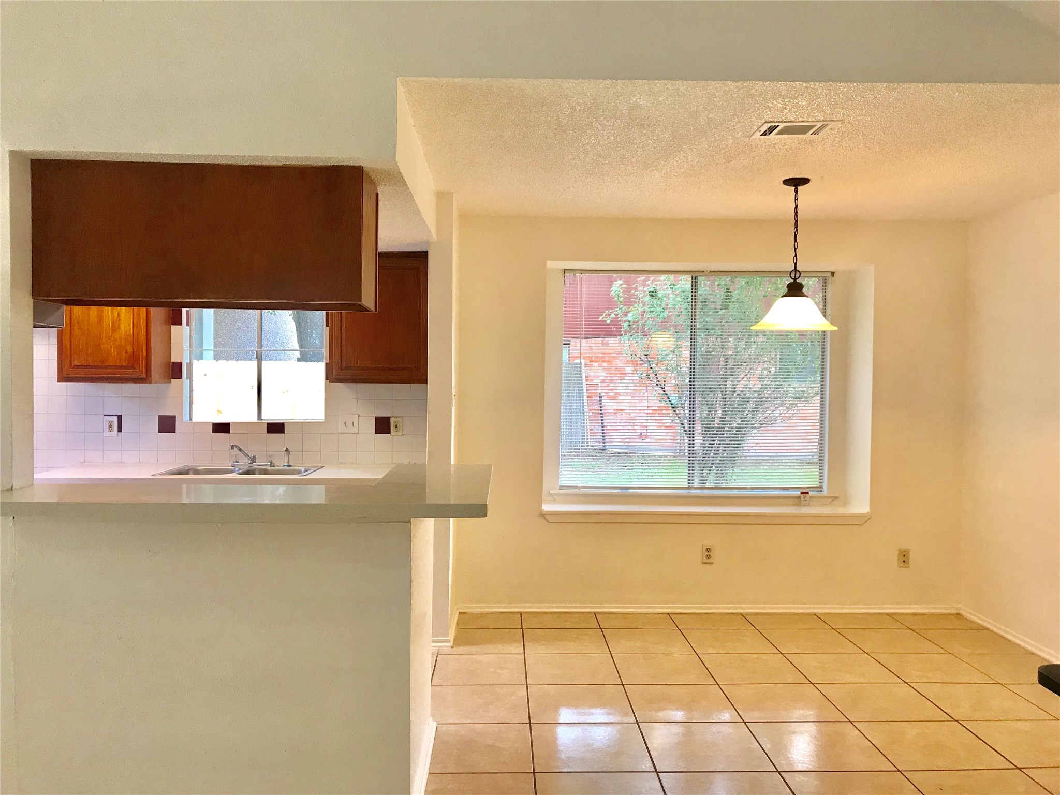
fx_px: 857
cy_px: 398
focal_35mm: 28
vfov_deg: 49.7
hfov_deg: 63.4
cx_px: 530
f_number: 1.8
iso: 25
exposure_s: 1/30
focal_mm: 3.99
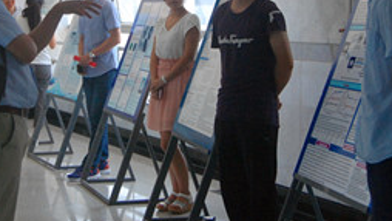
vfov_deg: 14.2
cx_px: 121
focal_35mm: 84
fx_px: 873
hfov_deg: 25.1
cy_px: 15
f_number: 5.6
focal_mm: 32
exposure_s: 1/100
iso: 1600
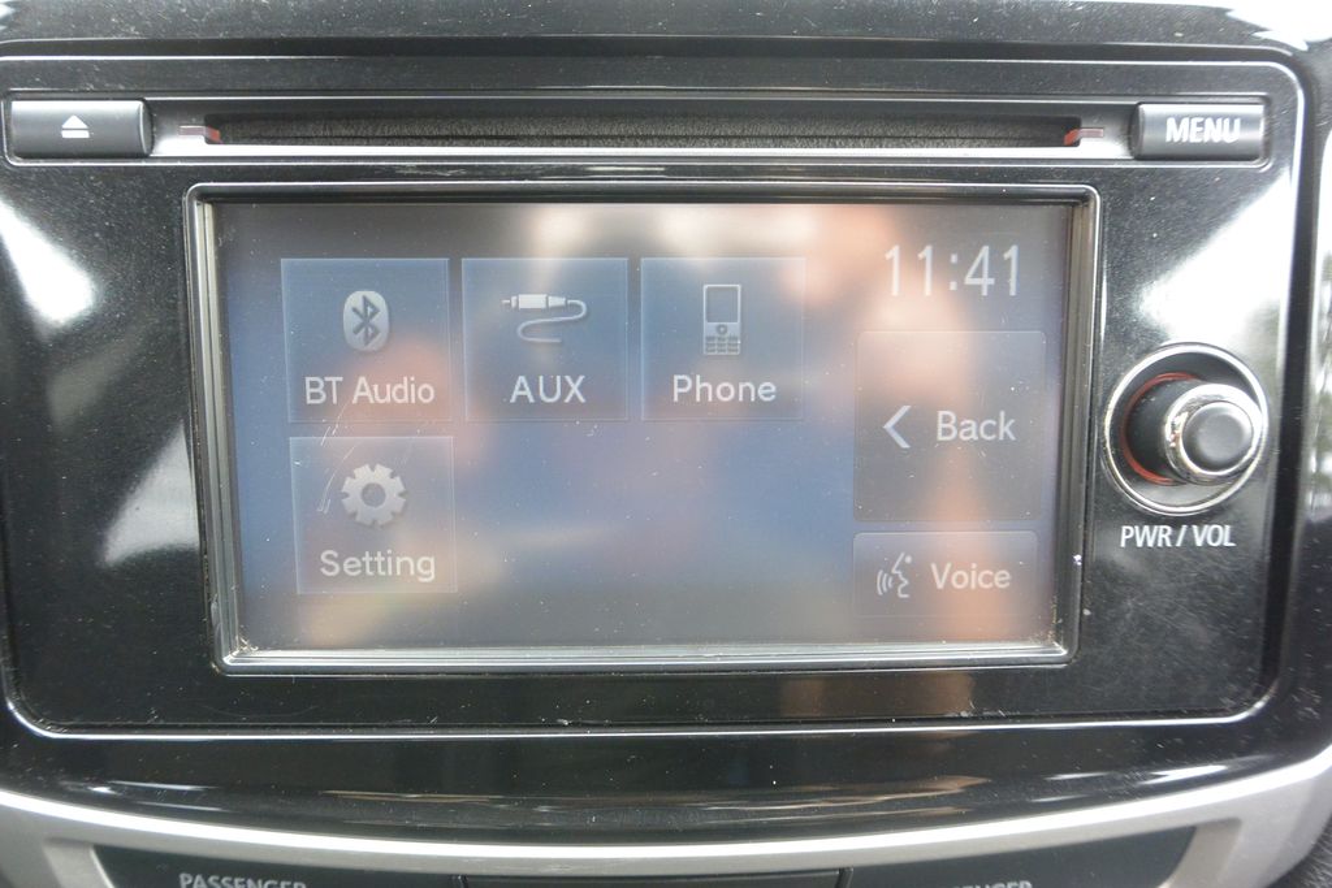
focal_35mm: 27
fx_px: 999
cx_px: 666
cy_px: 444
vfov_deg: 47.9
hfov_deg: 67.4
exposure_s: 1/125
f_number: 3.5
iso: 1000
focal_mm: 10
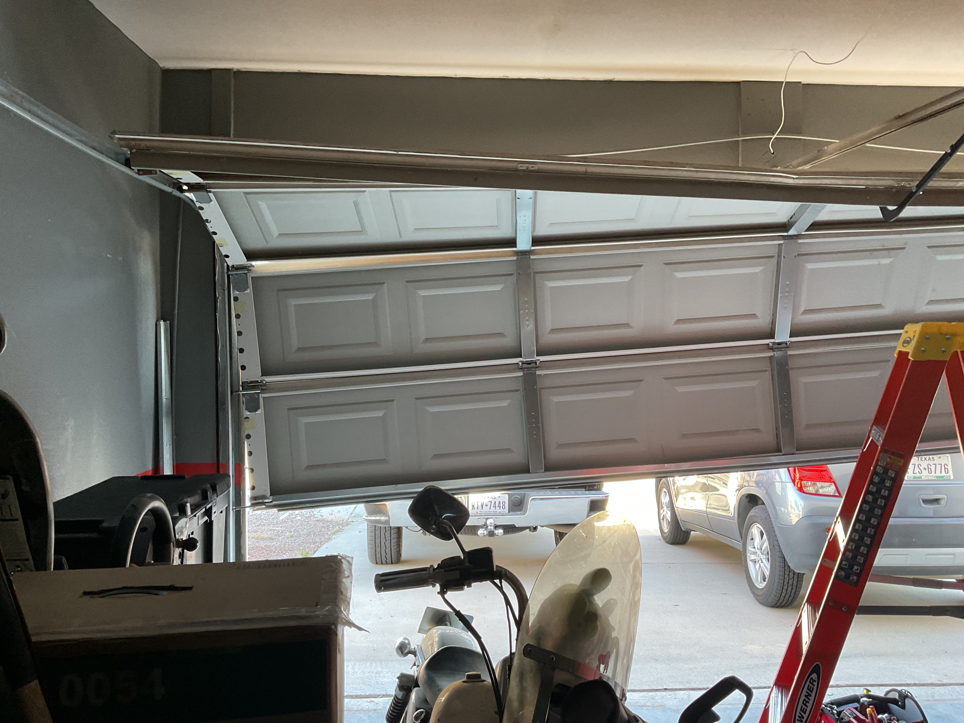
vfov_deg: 48.2
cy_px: 362
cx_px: 482
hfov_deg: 61.7
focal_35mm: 29
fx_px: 808
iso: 64
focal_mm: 3
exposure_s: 1/50
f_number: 1.8
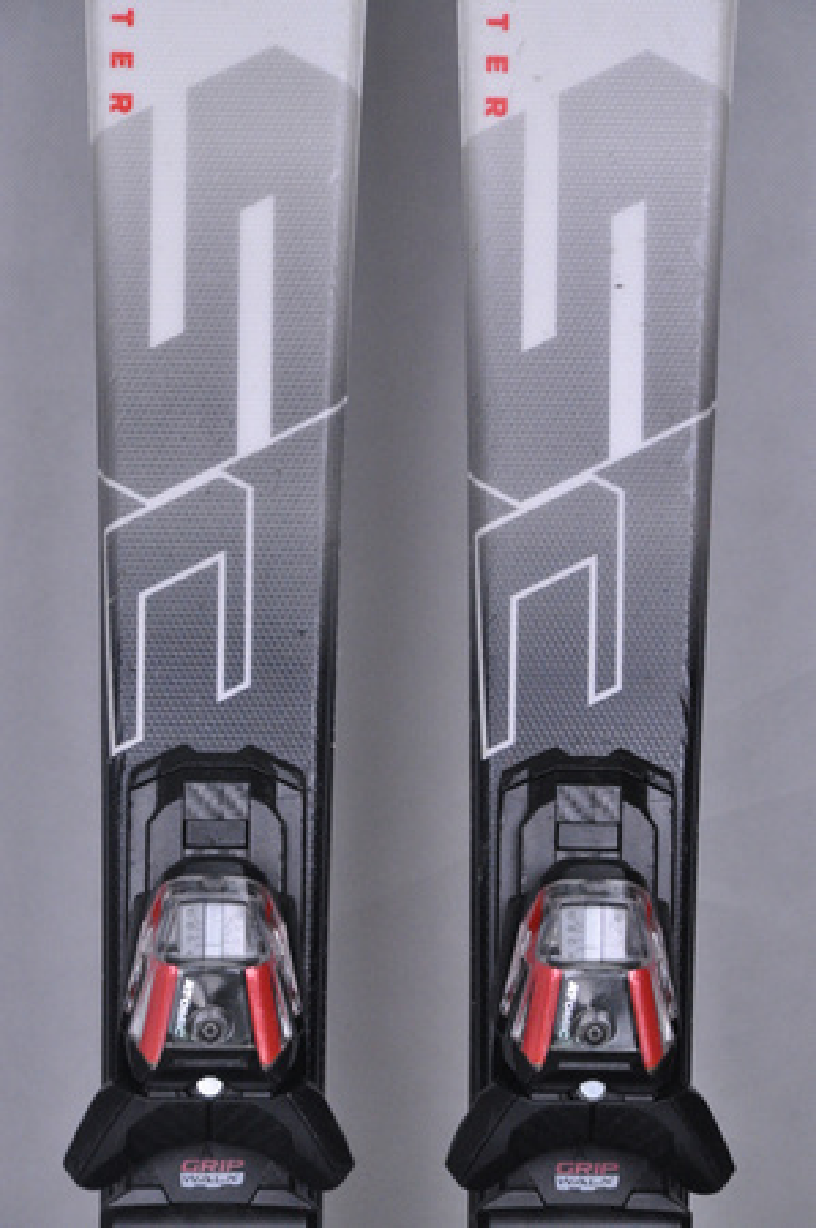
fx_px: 5367
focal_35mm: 158
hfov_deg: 8.7
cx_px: 408
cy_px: 614
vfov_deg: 13.1
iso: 3200
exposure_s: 1/125
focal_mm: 105
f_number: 9.5
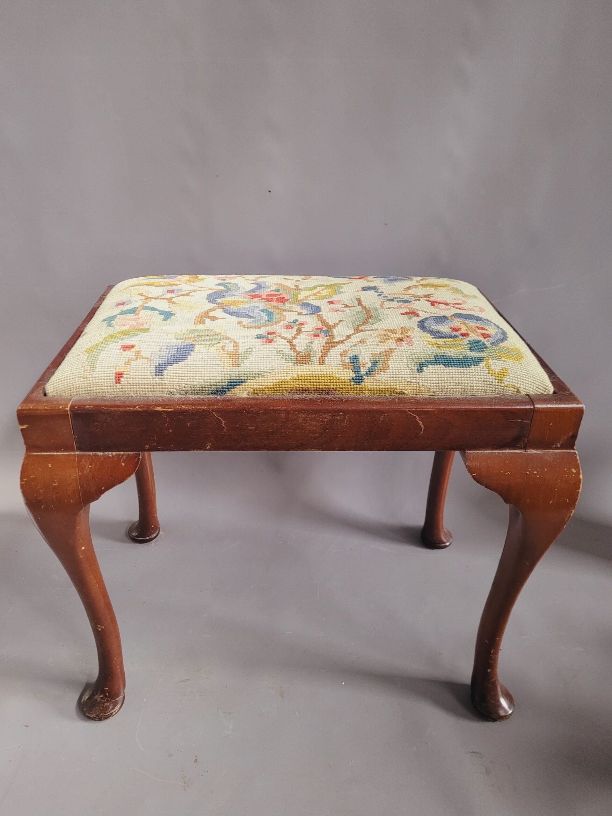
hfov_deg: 53.1
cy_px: 408
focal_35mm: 26
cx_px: 306
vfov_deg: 67.3
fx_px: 613
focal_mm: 5.4
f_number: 1.8
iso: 320
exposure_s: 1/100
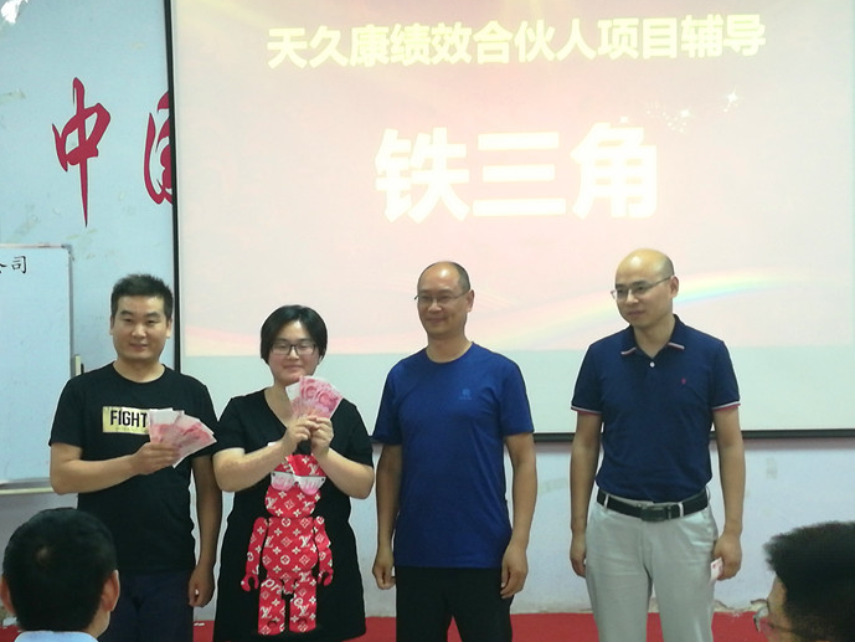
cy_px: 368
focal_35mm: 65
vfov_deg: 22.6
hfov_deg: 29.8
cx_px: 378
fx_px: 1606
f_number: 2.2
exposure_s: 1/20
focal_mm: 3.83
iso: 640
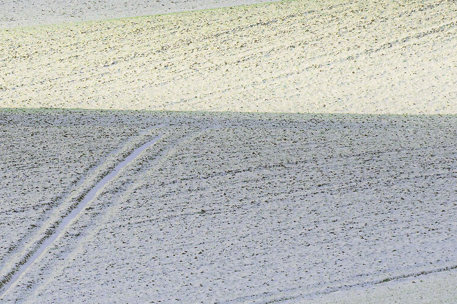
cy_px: 217
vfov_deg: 1.1
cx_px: 65
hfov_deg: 1.7
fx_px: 15448
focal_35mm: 1217
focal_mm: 388
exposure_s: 1/320
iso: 400
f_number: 11
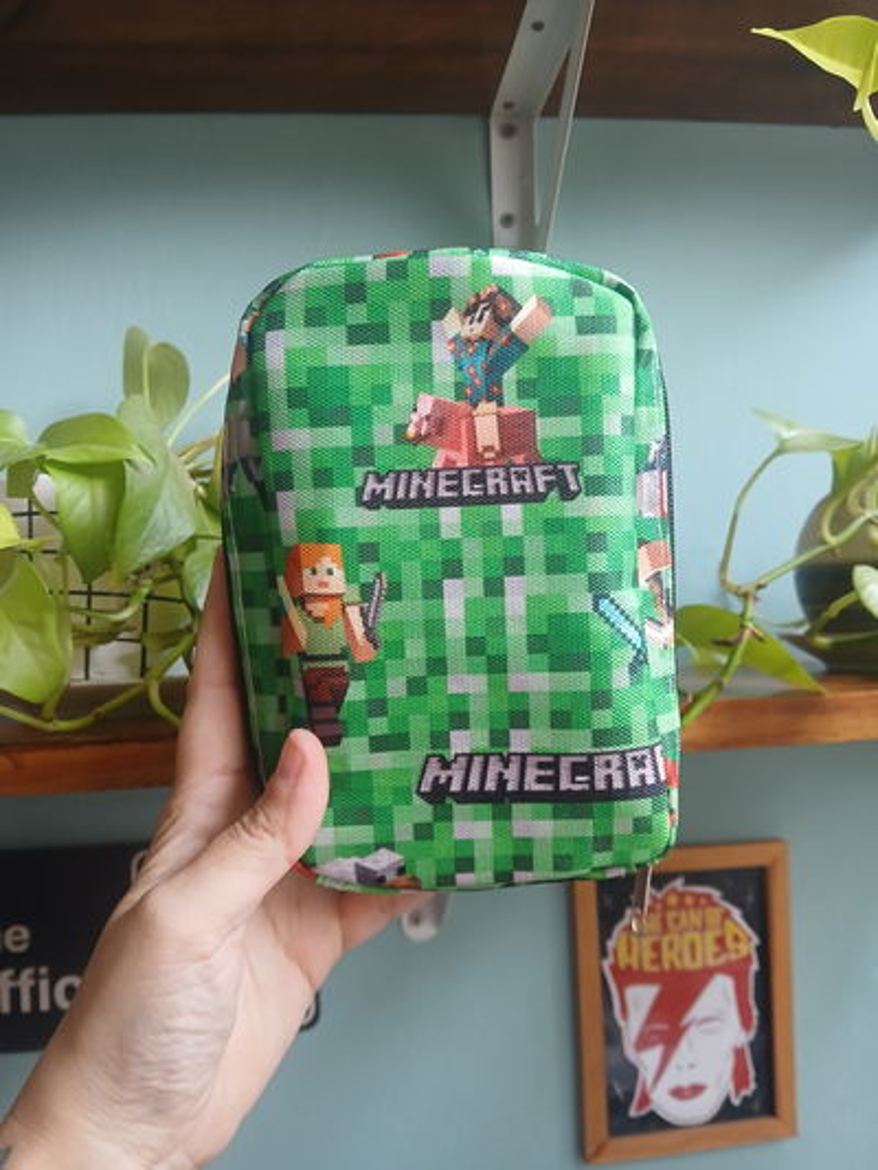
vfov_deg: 67.3
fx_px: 879
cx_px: 439
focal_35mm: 26
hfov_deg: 53.1
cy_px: 585
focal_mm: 3.98
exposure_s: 1/50
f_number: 1.8
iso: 200
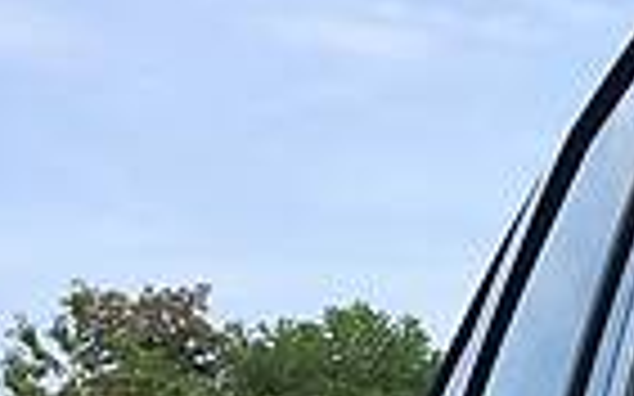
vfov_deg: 7.0
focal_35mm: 174
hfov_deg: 11.5
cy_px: 1048
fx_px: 3005
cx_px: 967
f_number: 2.2
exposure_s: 1/699
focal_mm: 4.2
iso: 25
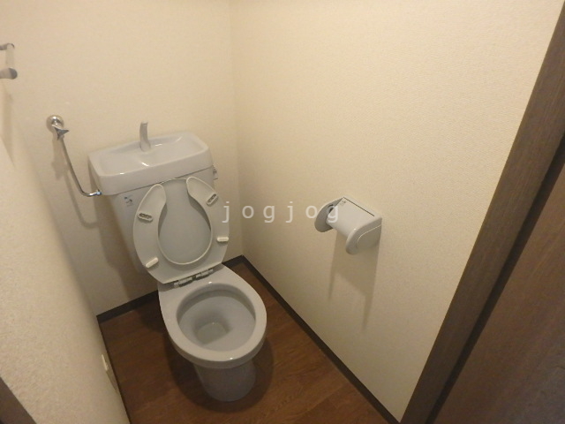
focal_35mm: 21
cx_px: 282
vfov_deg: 63.4
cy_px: 212
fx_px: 343
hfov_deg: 79.0
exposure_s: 1/20
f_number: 3.5
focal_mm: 3.7
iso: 800
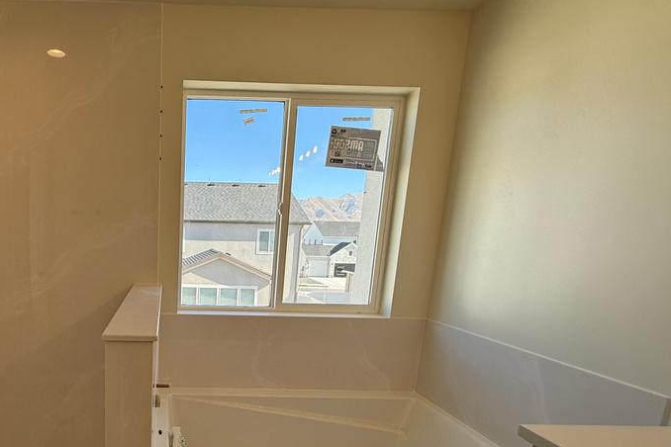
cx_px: 172
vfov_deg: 55.5
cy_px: 313
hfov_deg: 73.4
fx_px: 410
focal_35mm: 22
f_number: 2.2
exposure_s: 1/388
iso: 64
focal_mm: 2.22
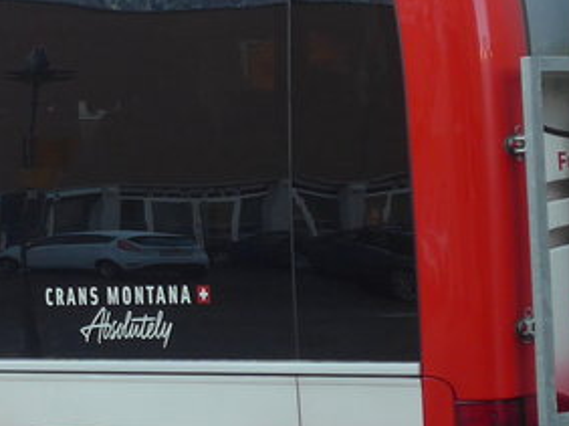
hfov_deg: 10.0
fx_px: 3219
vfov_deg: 7.6
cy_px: 159
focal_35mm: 196
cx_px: 30
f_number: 3
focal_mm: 9.5
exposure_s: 1/60
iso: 125
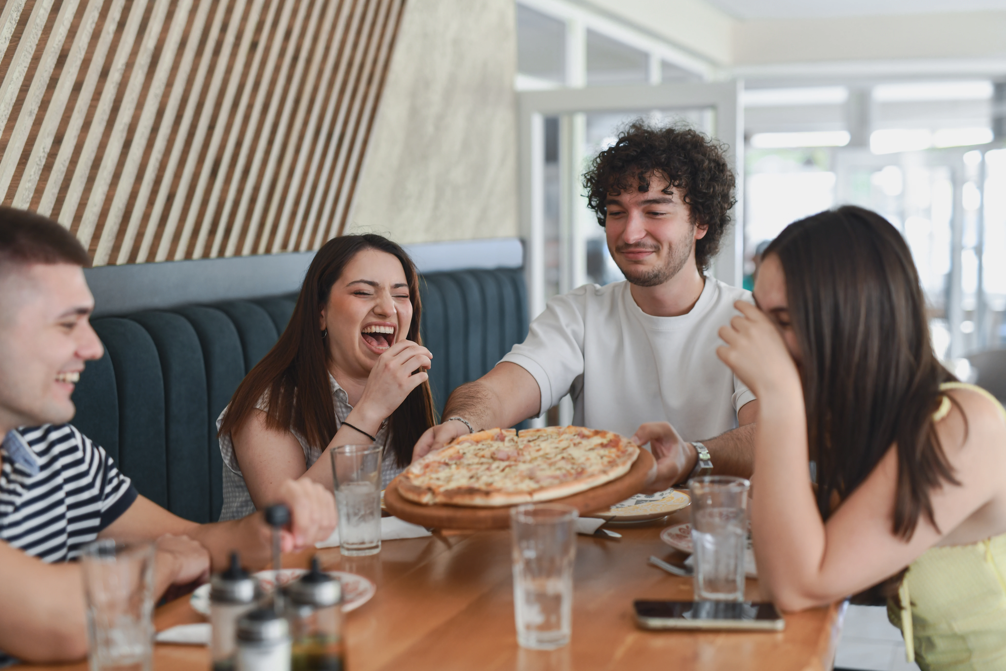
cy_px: 336
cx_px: 503
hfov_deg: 39.6
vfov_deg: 27.0
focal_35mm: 50
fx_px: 1397
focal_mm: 50
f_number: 2
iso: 400
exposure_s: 1/200
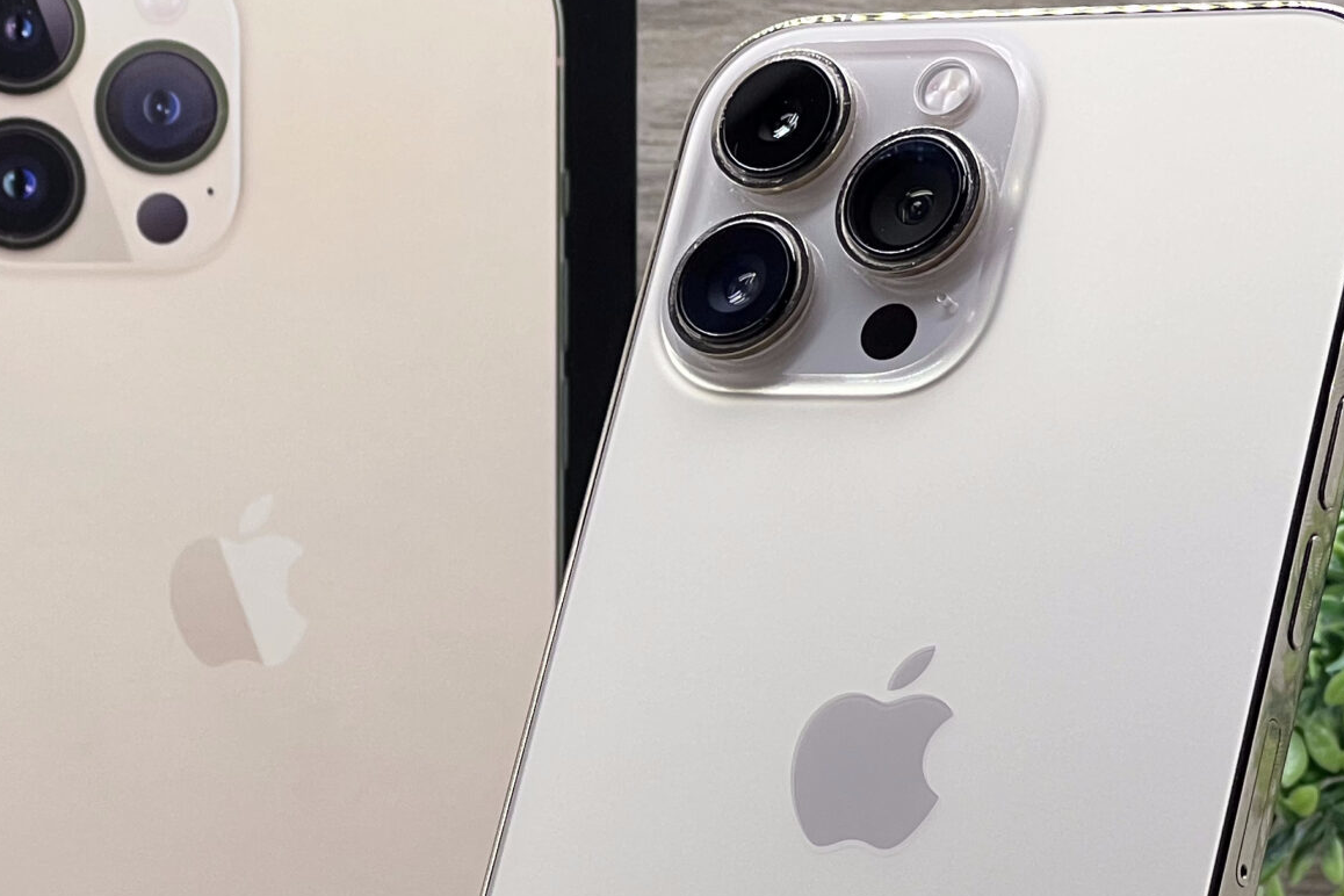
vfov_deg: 7.7
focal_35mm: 177
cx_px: 699
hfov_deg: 11.6
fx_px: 6607
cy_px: 884
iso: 64
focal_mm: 9
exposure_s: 1/100
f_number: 2.8
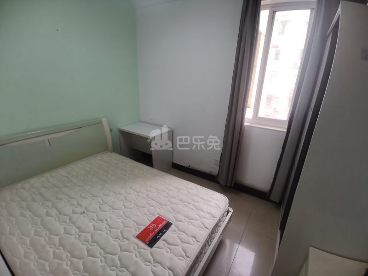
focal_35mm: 17
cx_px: 184
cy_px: 138
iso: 200
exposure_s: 1/100
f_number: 2.2
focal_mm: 2.26
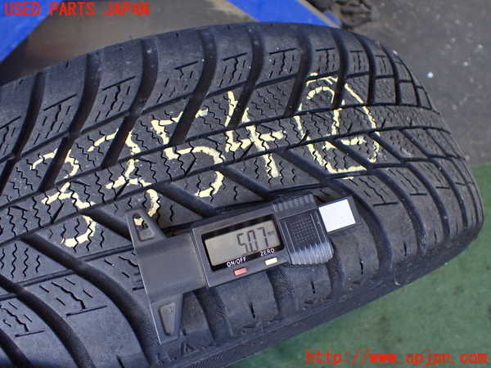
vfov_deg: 46.8
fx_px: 426
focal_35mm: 30
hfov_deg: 60.0
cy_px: 184
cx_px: 246
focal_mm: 5.4
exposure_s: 1/125
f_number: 2.3
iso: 400
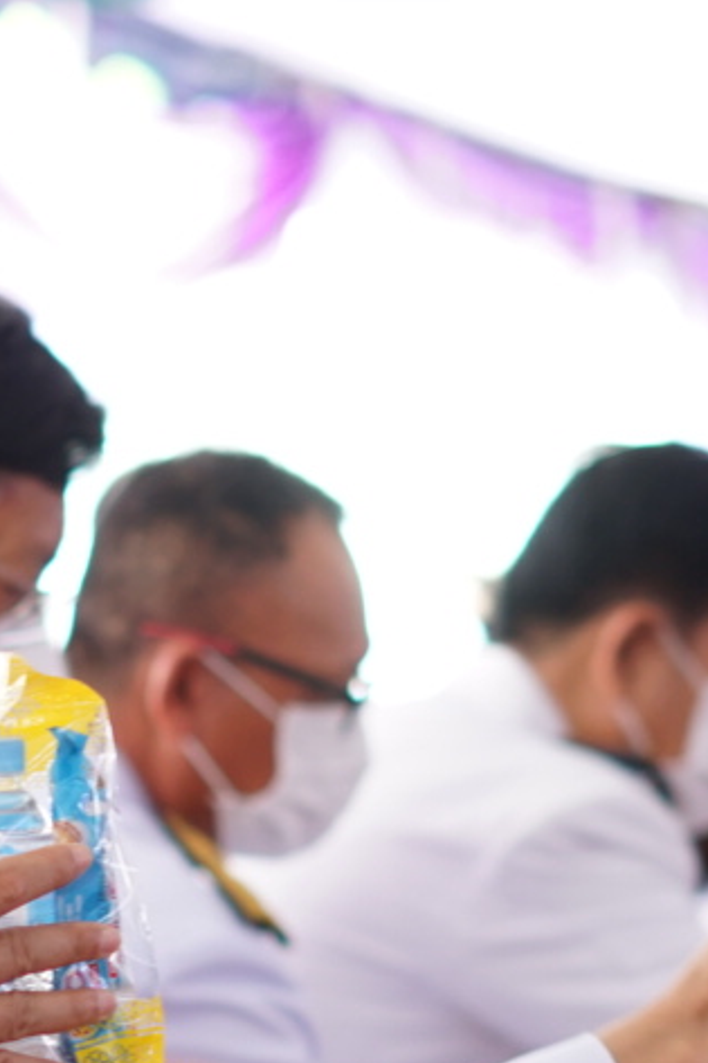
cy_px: 1032
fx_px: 5048
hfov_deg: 8.0
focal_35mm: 171
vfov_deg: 11.9
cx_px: 211
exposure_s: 1/80
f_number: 1.8
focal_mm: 50
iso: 400
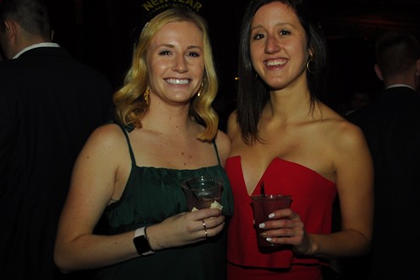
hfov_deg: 36.9
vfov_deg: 24.8
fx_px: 630
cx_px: 207
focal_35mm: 54
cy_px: 212
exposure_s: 1/60
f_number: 3.5
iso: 400
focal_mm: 18
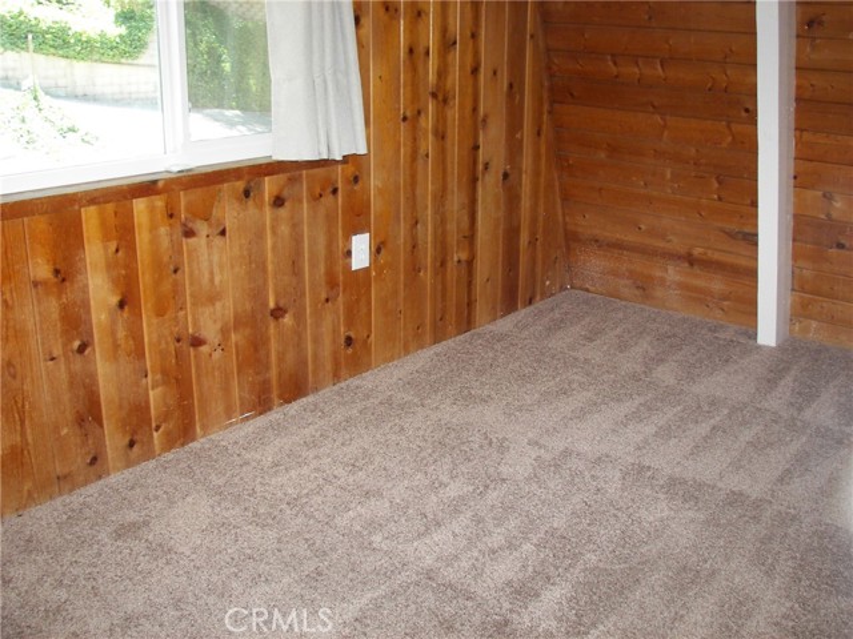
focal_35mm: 36
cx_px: 426
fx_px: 887
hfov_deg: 51.4
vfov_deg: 39.7
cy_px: 320
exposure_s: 1/30
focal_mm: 6
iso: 100
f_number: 2.8
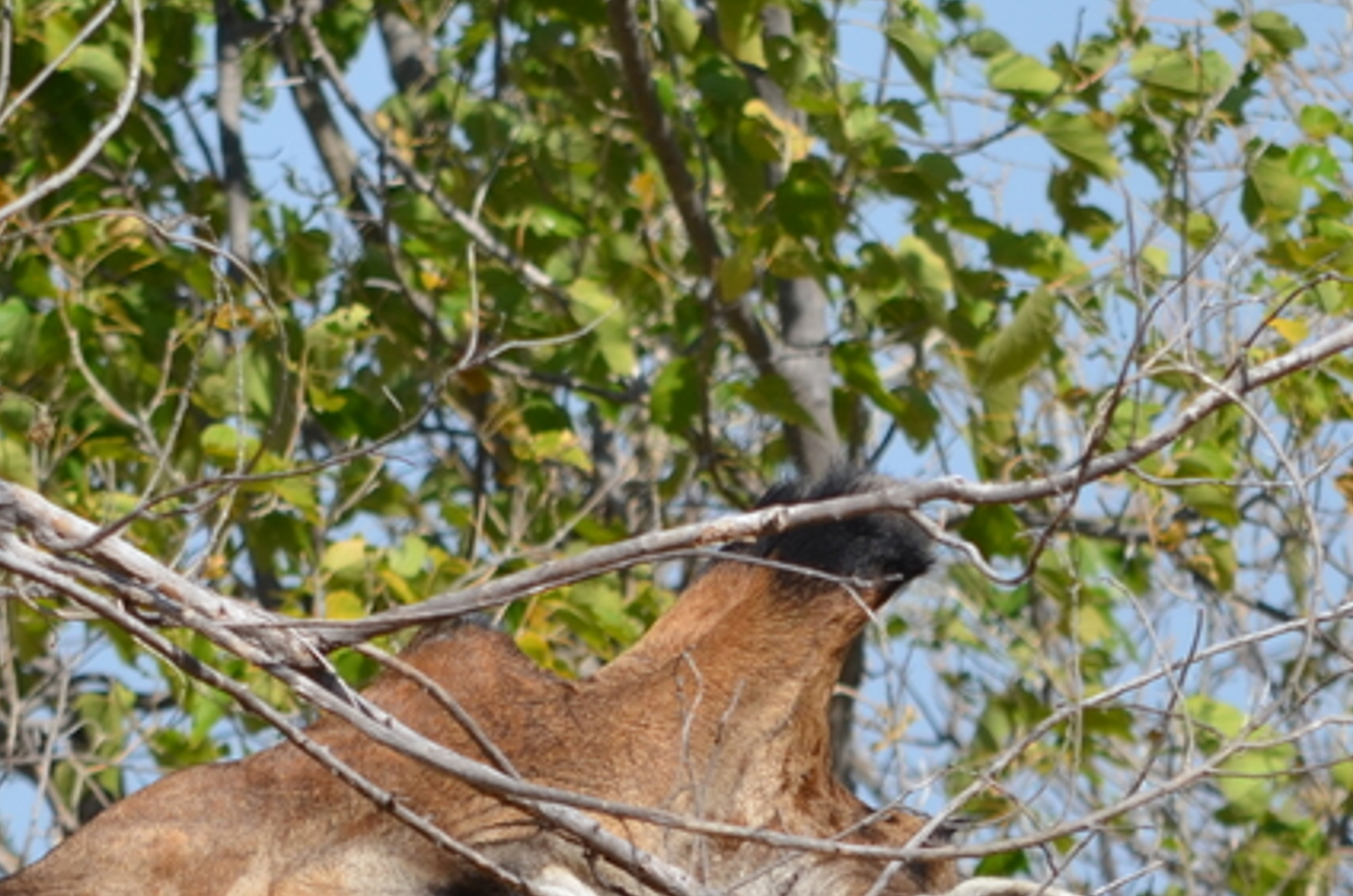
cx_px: 536
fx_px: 50942
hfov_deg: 1.5
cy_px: 740
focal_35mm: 1358
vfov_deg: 1.0
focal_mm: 300
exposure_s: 1/800
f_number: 7.1
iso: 200
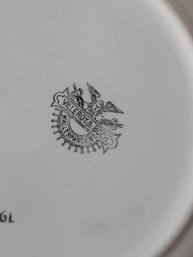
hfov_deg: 17.8
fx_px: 609
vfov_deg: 23.8
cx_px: 25
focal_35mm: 82
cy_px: 98
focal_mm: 4.32
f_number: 2.4
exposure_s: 1/100
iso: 100
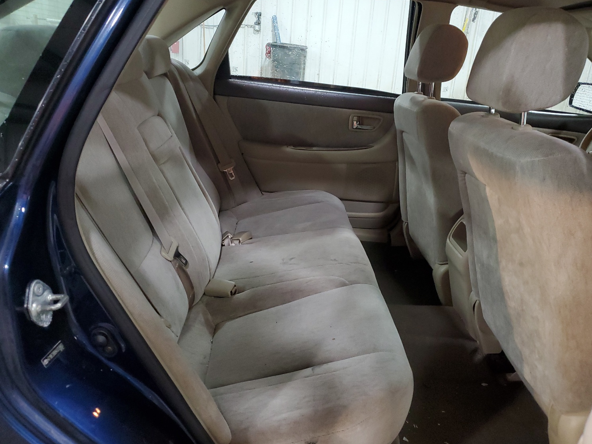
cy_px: 210
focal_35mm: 28
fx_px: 479
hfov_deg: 63.4
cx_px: 312
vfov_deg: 49.7
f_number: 1.5
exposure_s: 1/40
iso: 332
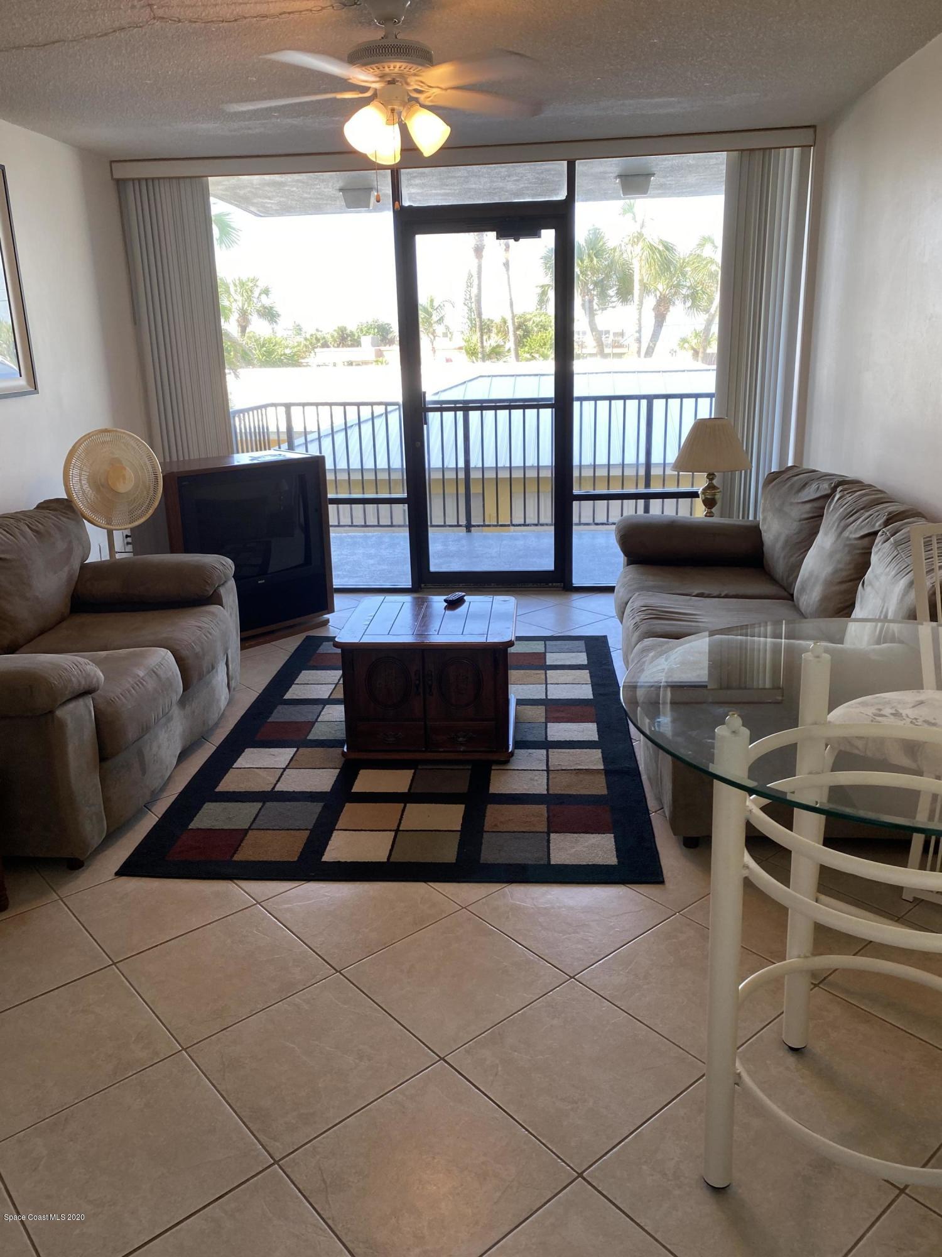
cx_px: 471
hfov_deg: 53.1
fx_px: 943
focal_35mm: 26
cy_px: 628
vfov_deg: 67.3
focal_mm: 4.25
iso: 50
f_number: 1.8
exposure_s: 1/120
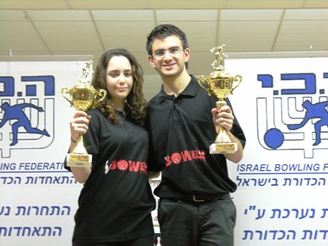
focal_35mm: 104
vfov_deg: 14.2
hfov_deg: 18.9
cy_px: 123
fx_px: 985
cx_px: 164
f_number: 3.7
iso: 126
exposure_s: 1/4.4
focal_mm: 26.5
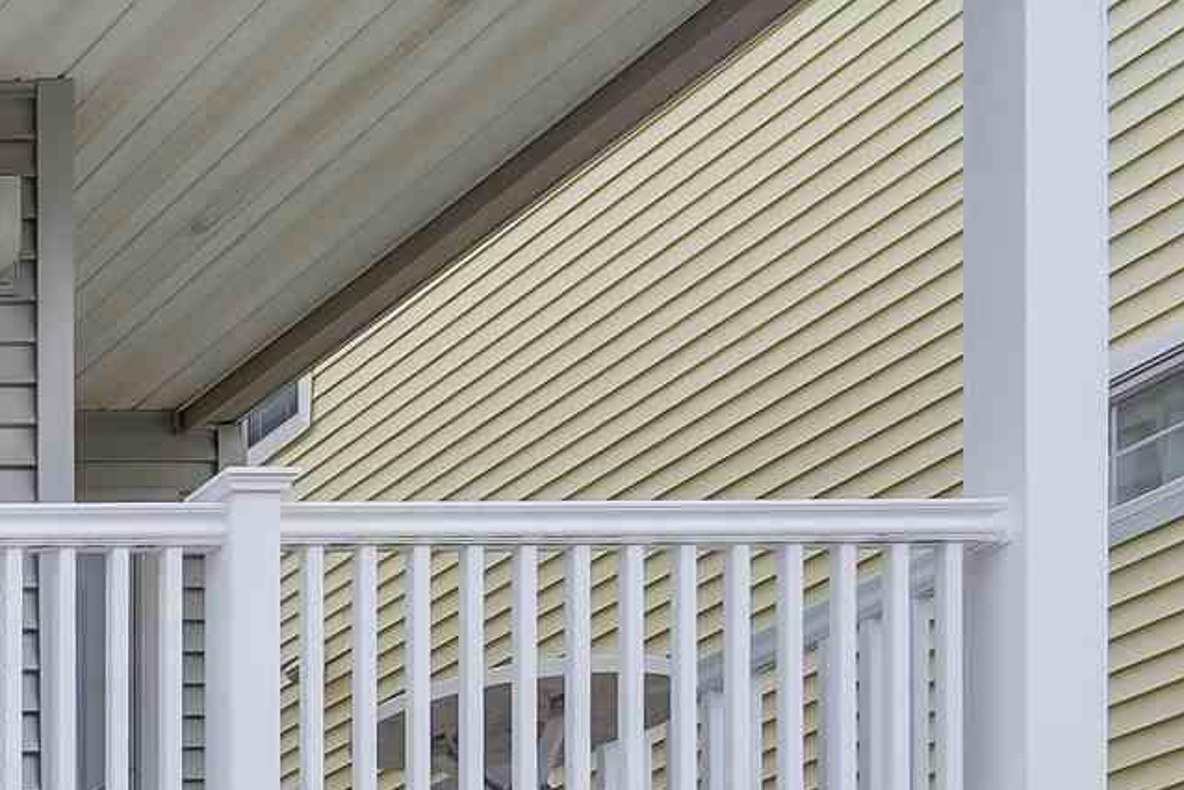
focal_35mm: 77
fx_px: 2533
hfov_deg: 17.1
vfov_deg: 14.6
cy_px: 1599
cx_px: -1323
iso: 200
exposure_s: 1/400
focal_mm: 16
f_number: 8
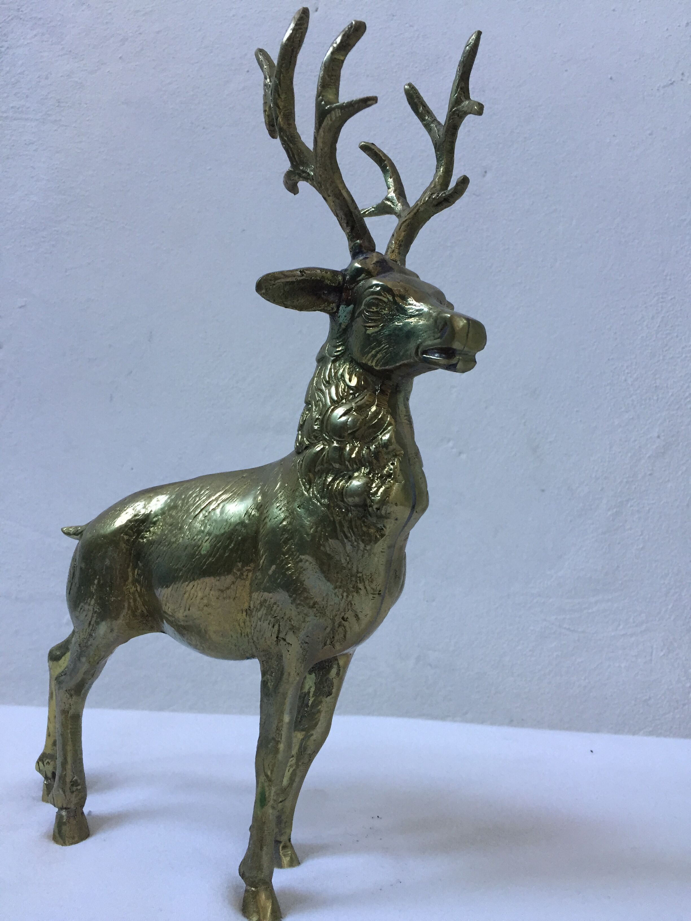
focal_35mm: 29
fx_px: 772
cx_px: 346
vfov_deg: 61.7
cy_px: 460
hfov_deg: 48.2
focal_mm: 4.15
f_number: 2.2
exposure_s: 1/33
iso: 125
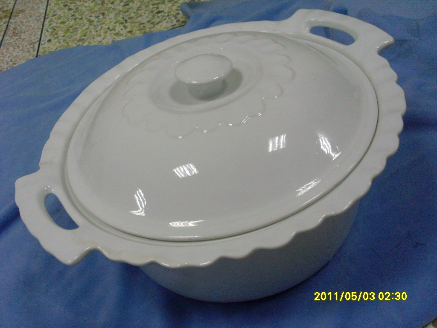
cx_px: 218
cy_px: 164
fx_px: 480
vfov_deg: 37.7
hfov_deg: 49.0
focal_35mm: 38
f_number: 3
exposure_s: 1/45
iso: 200
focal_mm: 6.3
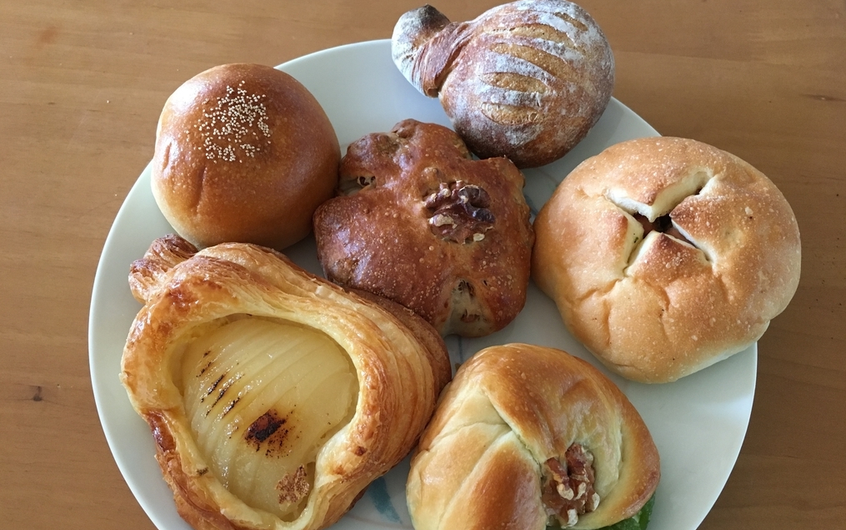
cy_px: 300
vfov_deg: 40.5
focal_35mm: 31
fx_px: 715
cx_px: 420
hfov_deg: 61.2
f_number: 2.2
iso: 125
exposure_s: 1/30
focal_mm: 4.15
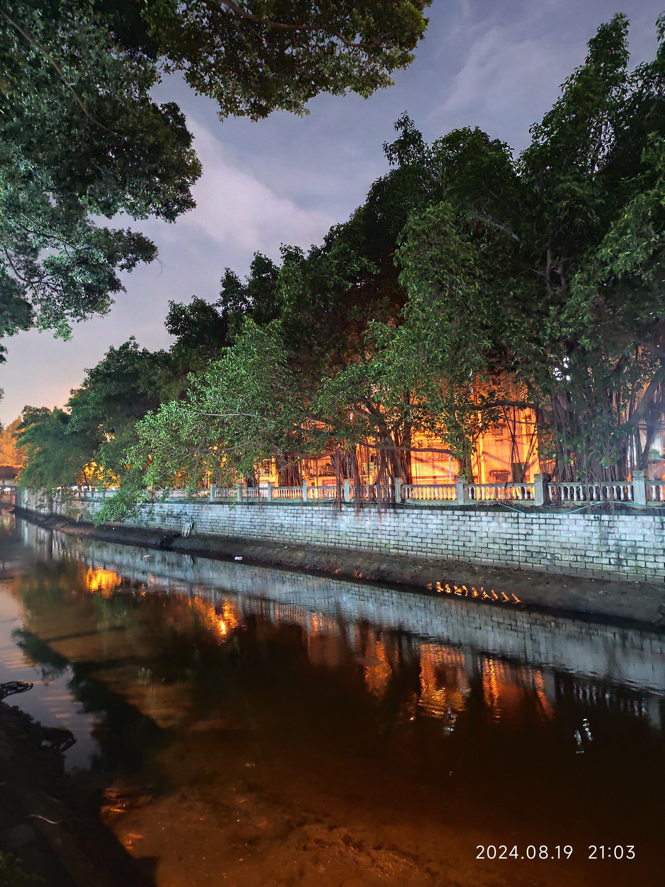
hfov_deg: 58.9
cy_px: 444
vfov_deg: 73.9
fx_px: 589
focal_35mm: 23
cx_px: 332
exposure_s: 1/6.25
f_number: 1.65
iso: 12800
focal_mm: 6.14
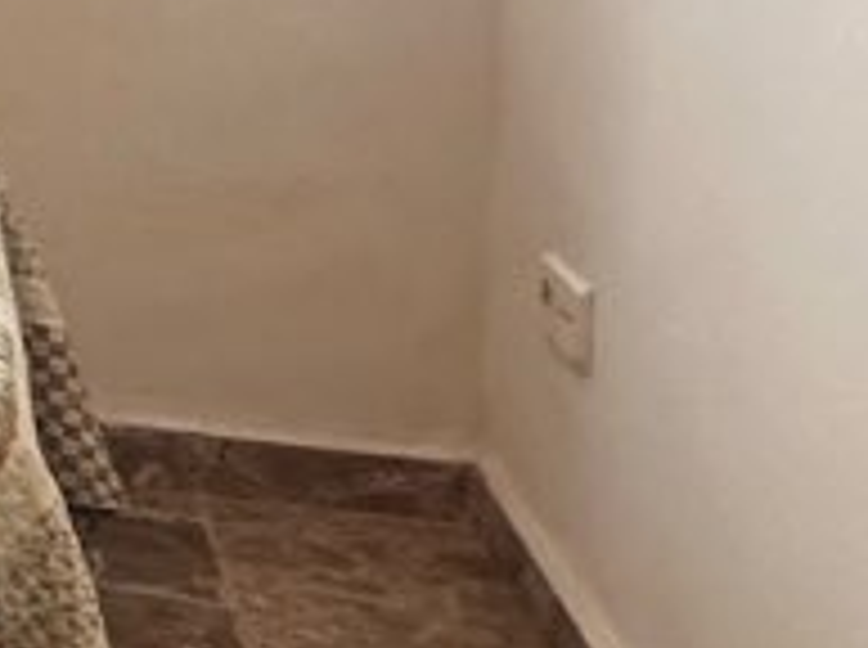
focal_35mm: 109
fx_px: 2728
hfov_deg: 13.6
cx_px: -1151
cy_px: -259
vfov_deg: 13.0
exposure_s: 1/50
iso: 200
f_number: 2.2
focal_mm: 2.22
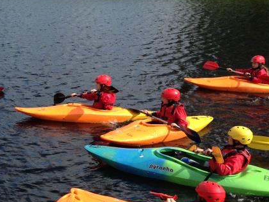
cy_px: 85
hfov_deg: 22.9
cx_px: -30
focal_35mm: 80
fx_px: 622
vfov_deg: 18.4
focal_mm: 4.12
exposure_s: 1/1391
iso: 50
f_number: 2.4
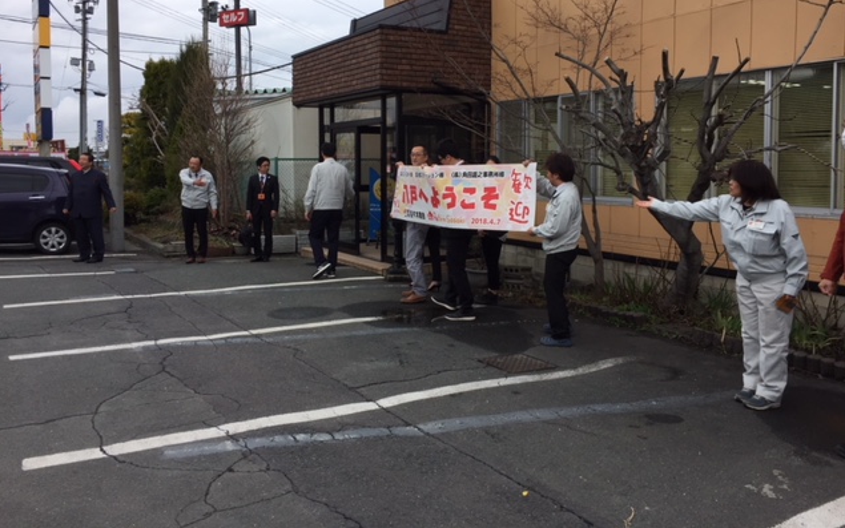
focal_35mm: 31
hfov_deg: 61.2
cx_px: 423
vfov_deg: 40.4
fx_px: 714
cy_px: 210
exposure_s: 1/824
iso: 32
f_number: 2.2
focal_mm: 4.15
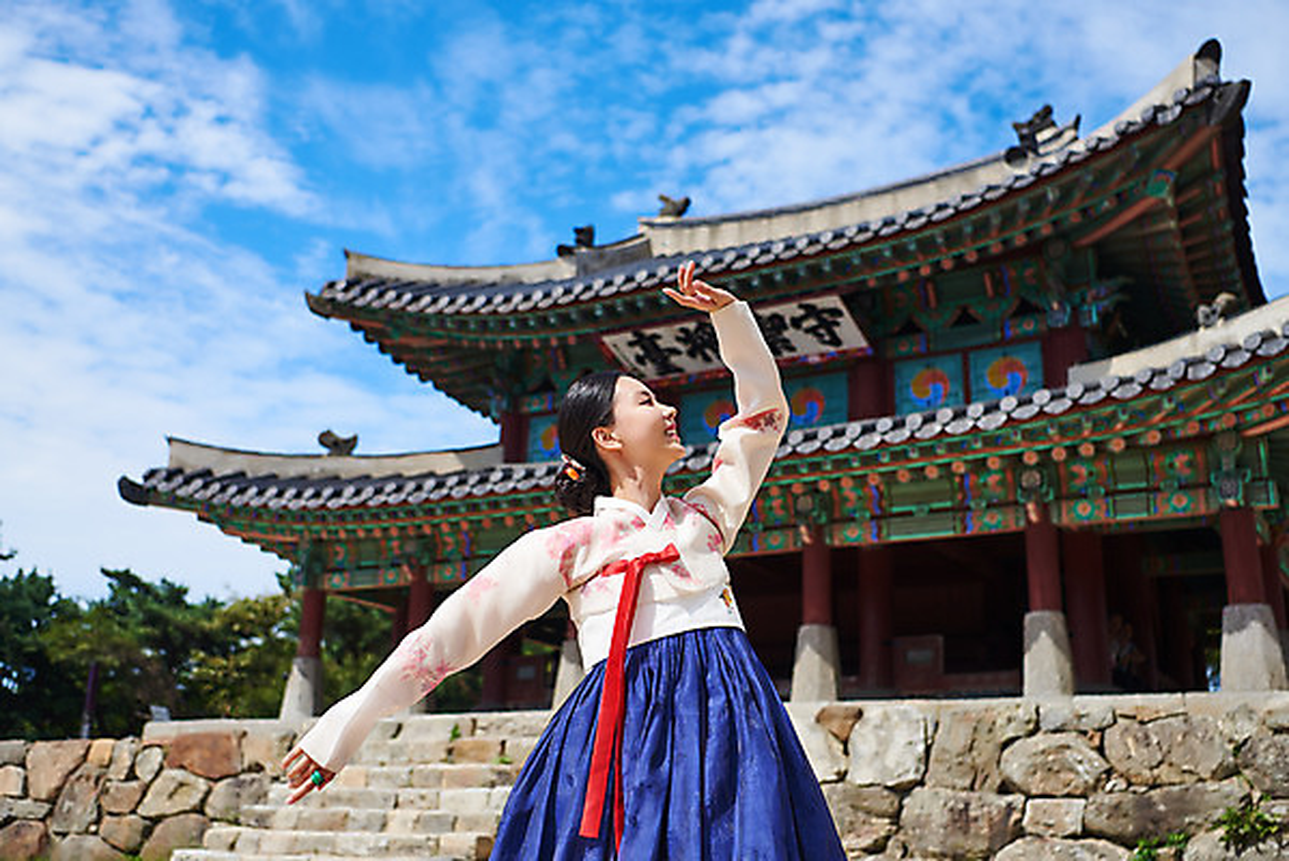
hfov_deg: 53.1
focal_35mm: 36
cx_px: 644
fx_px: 1290
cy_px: 430
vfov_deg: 36.9
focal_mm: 36
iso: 100
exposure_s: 1/2000
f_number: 2.8
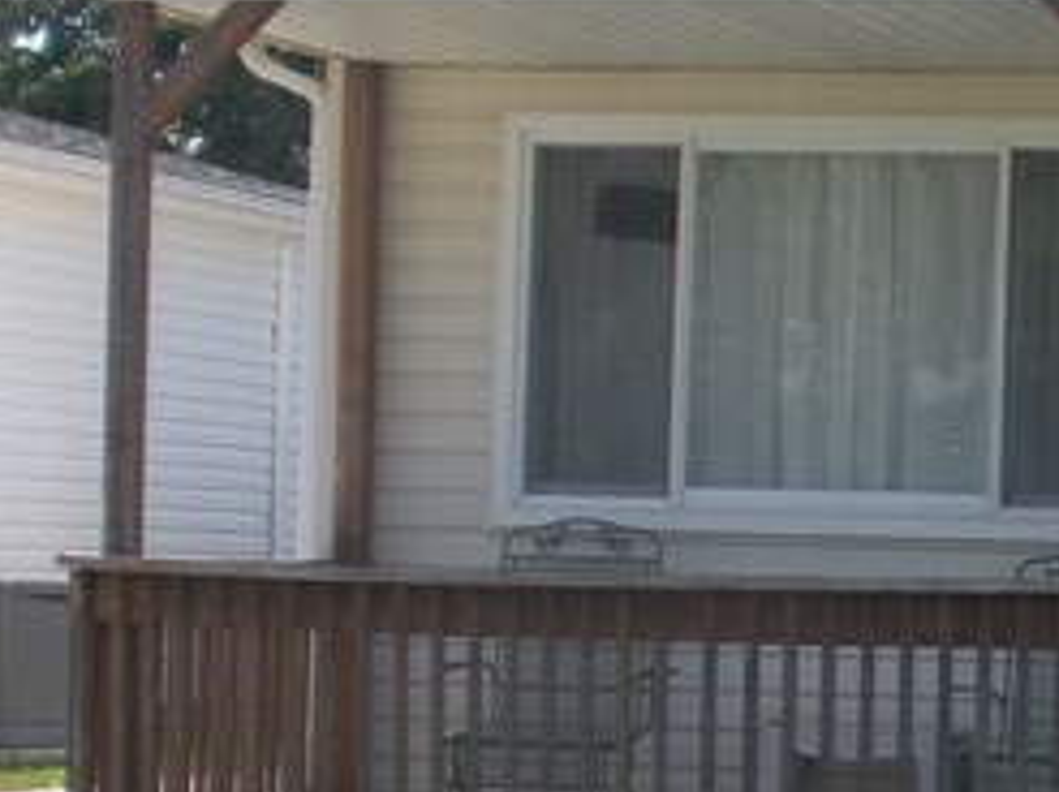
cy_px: 835
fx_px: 4584
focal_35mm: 150
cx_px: 1924
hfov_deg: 12.1
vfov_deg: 9.8
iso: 64
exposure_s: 1/323
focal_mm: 6.3
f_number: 3.5
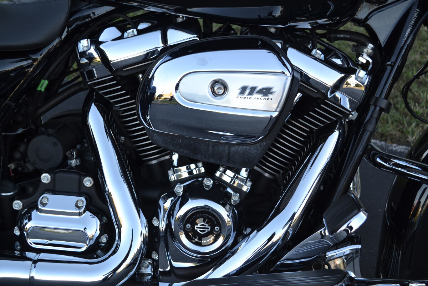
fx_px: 606
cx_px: 214
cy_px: 143
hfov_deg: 38.9
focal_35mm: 51
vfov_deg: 26.5
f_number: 5.6
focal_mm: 34
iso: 200
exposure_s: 1/125
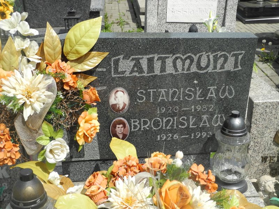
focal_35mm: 55
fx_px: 443
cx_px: 140
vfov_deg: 26.6
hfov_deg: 34.9
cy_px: 104
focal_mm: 11.8
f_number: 4
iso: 100
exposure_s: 1/1000
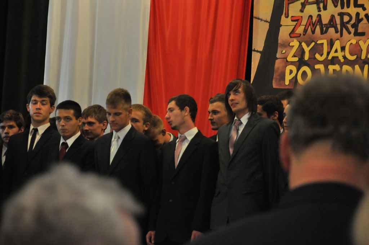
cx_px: 184
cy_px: 122
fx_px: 1612
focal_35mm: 158
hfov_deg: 13.1
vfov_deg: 8.7
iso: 2000
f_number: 5.6
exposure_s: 1/20
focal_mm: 105
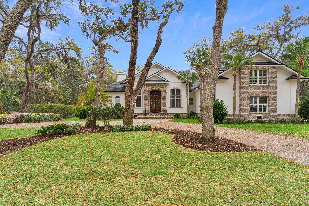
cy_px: 103
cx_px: 154
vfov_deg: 61.9
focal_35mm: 20
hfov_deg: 84.0
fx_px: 172
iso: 250
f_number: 8
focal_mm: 20
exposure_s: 1/125
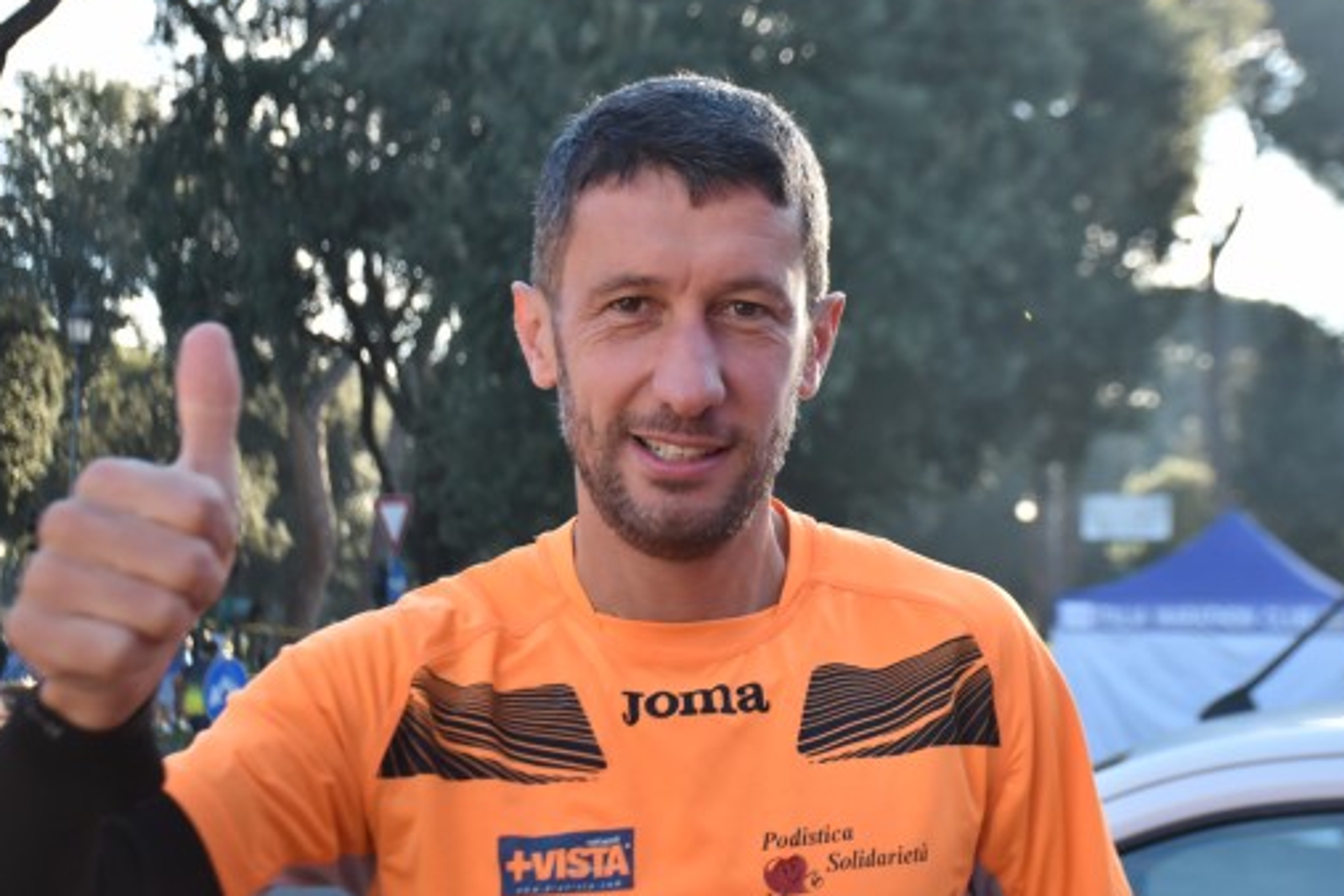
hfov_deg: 28.4
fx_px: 2650
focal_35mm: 71
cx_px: 779
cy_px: 408
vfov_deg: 19.2
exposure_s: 1/800
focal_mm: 40
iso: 720
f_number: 4.5
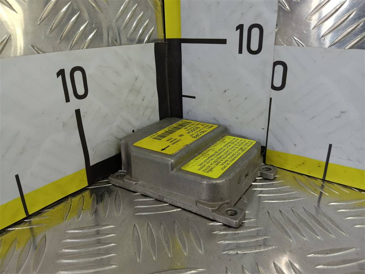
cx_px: 182
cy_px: 137
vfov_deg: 51.4
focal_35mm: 27
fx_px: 285
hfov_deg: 65.3
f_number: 1.6
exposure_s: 1/50
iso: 92
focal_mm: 4.11
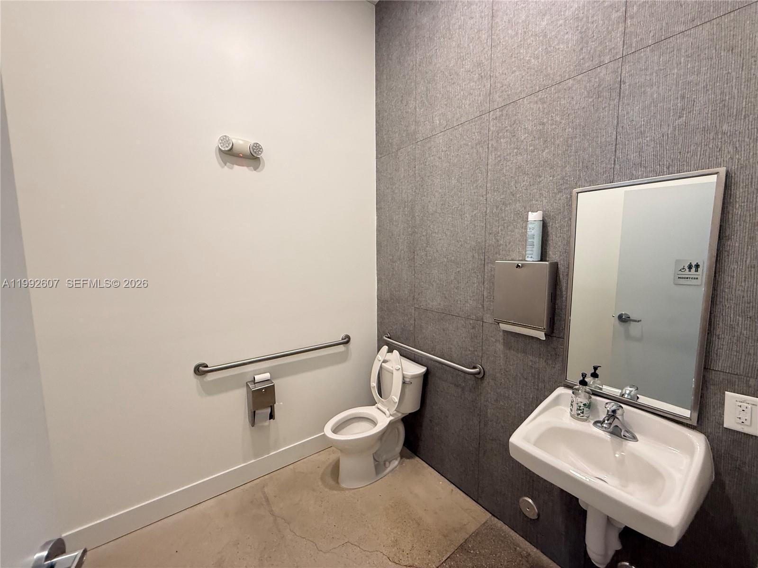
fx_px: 307
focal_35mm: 14
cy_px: 284
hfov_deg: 102.1
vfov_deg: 85.7
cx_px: 379
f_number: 2.2
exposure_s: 1/60
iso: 320
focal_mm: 2.22
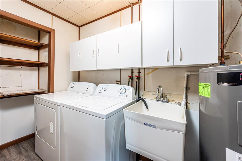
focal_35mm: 14
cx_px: 121
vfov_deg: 81.1
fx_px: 94
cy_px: 80
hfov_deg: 104.3
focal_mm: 14
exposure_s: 1/160
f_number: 8
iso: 3200
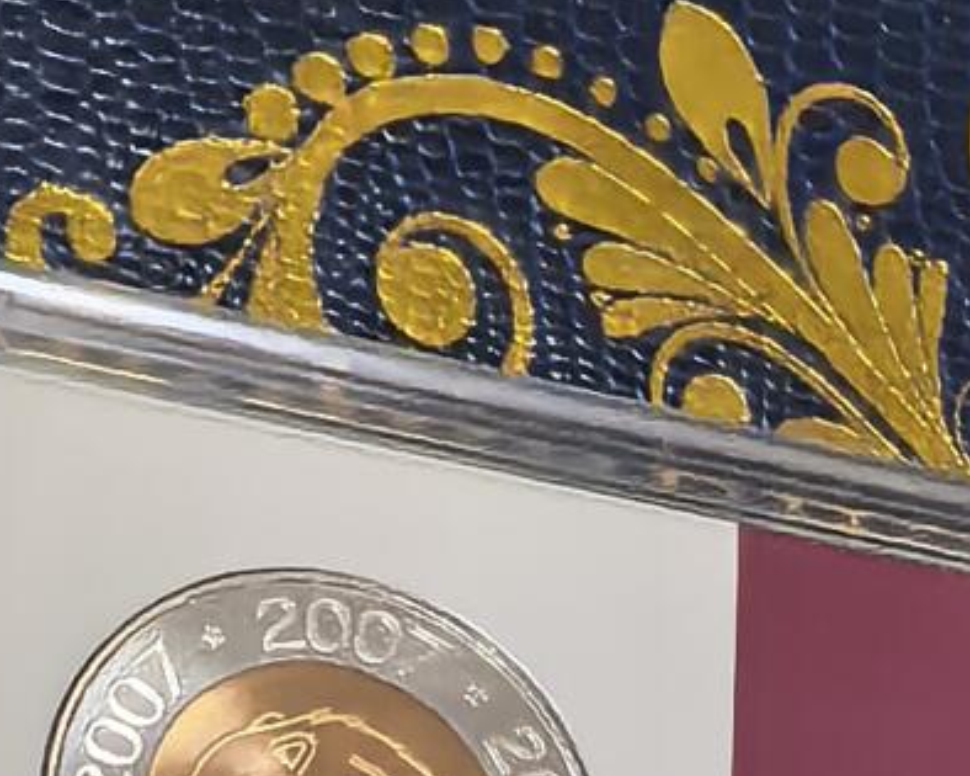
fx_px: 3071
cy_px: 1333
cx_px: 1155
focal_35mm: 107
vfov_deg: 13.2
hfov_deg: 17.2
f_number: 2.2
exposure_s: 1/33.3
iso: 160
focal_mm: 1.68
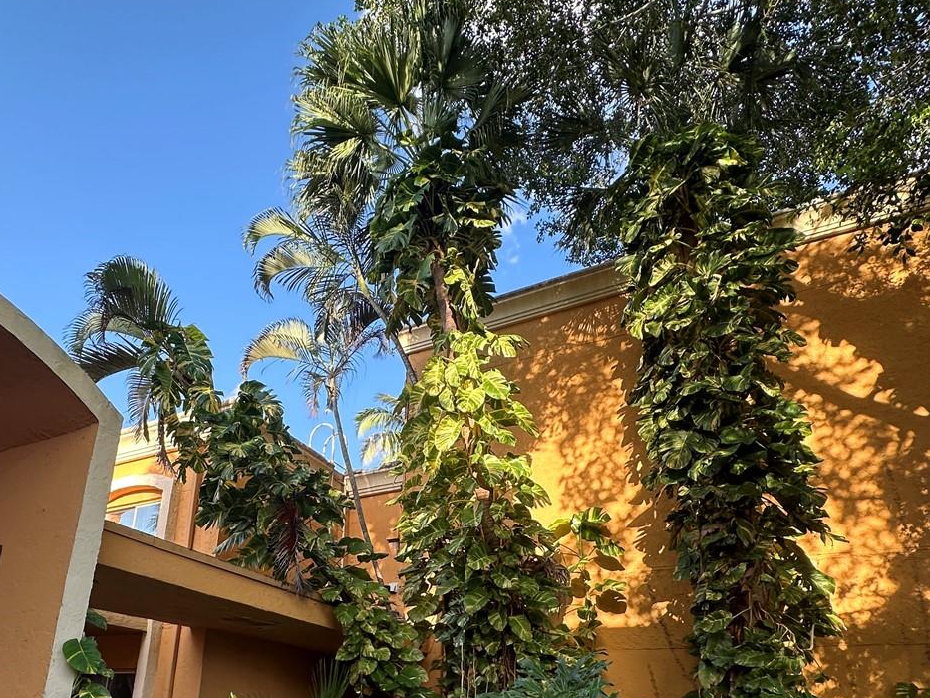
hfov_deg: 71.1
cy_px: 539
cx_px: 386
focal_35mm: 24
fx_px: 645
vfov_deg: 53.7
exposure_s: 1/267
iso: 40
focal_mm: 2.22
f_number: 2.2
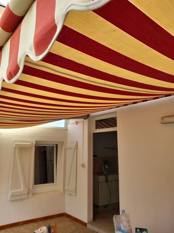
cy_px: 116
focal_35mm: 27
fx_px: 181
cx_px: 87
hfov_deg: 51.4
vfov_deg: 65.3
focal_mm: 4
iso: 32
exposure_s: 1/100
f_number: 1.8
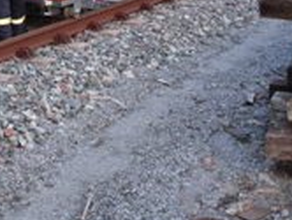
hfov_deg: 19.8
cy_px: -56
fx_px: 819
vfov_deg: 14.7
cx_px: 28
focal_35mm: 97
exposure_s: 1/100
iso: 200
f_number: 2.9
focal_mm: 6.3
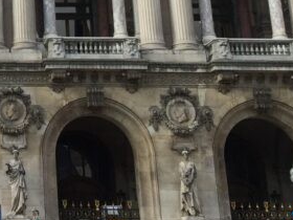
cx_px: -74
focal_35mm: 112
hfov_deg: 16.7
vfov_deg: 12.3
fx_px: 948
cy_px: -150
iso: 32
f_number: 2.2
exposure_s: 1/920
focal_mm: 4.15
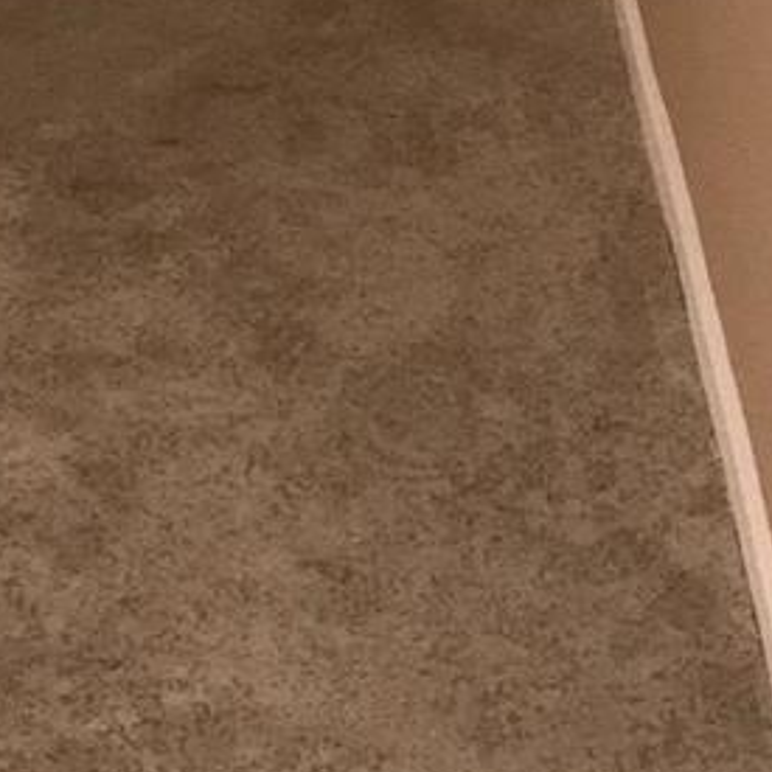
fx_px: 3406
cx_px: -254
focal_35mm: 135
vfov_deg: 12.0
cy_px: -584
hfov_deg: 12.5
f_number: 1.8
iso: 100
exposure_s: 1/20
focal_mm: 3.99
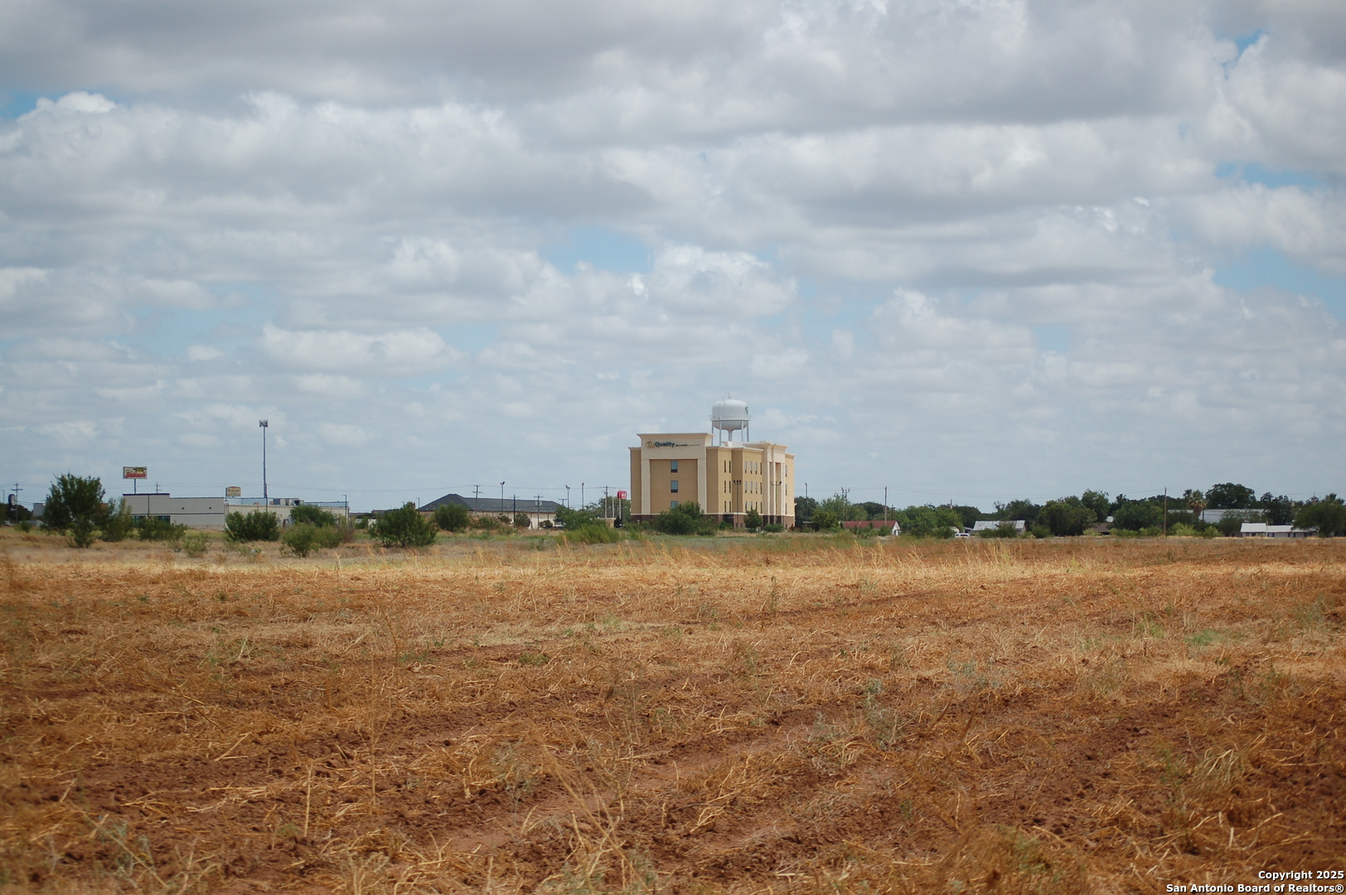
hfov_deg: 24.6
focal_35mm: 82
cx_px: 673
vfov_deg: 16.5
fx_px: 3082
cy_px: 448
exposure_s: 1/2000
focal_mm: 55
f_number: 4
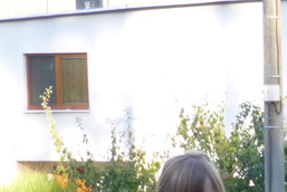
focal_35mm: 194
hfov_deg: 10.2
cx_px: 432
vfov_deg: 6.9
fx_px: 1548
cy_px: 327
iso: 125
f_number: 4.3
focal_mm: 10.7
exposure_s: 1/60
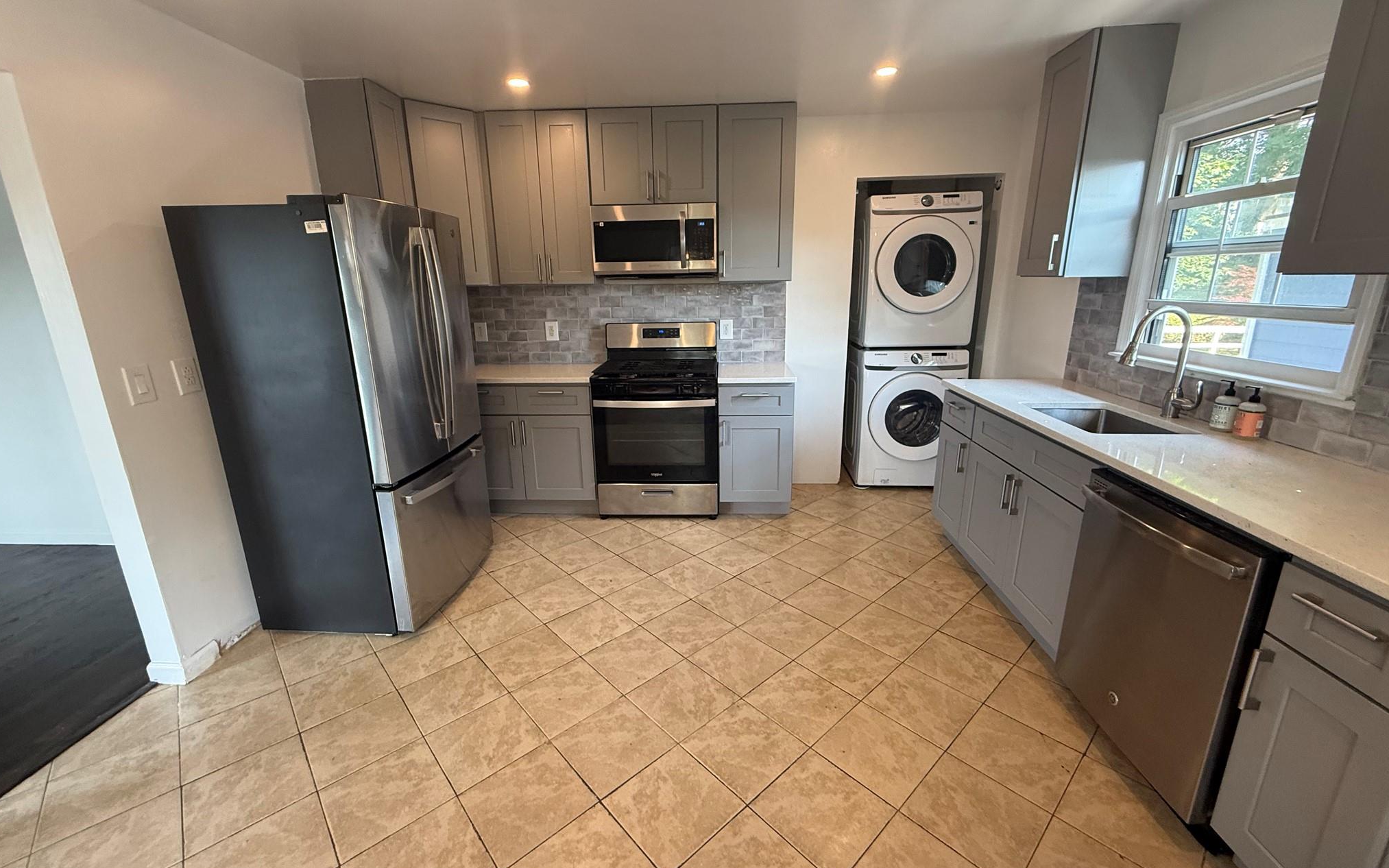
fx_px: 568
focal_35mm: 15
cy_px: 428
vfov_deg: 74.8
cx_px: 693
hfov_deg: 101.5
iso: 250
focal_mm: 2.22
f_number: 2.2
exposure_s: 1/100
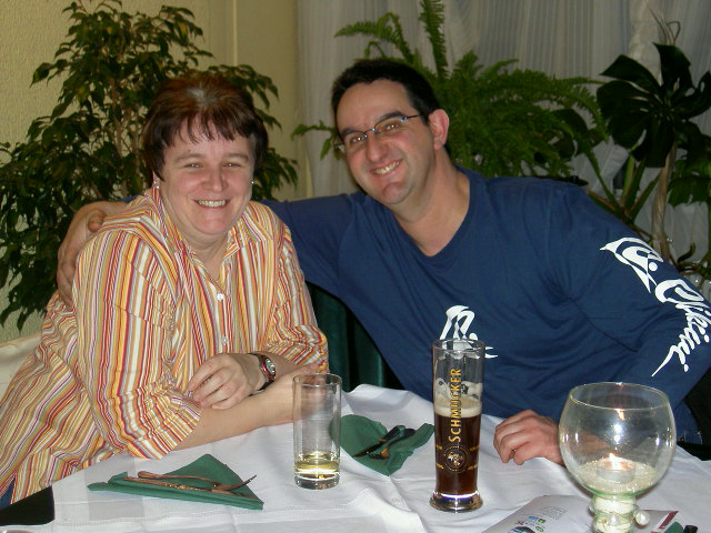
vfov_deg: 21.3
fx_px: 1417
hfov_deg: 28.2
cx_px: 356
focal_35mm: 69
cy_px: 266
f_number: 3.7
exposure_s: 1/73
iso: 100
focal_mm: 14.2
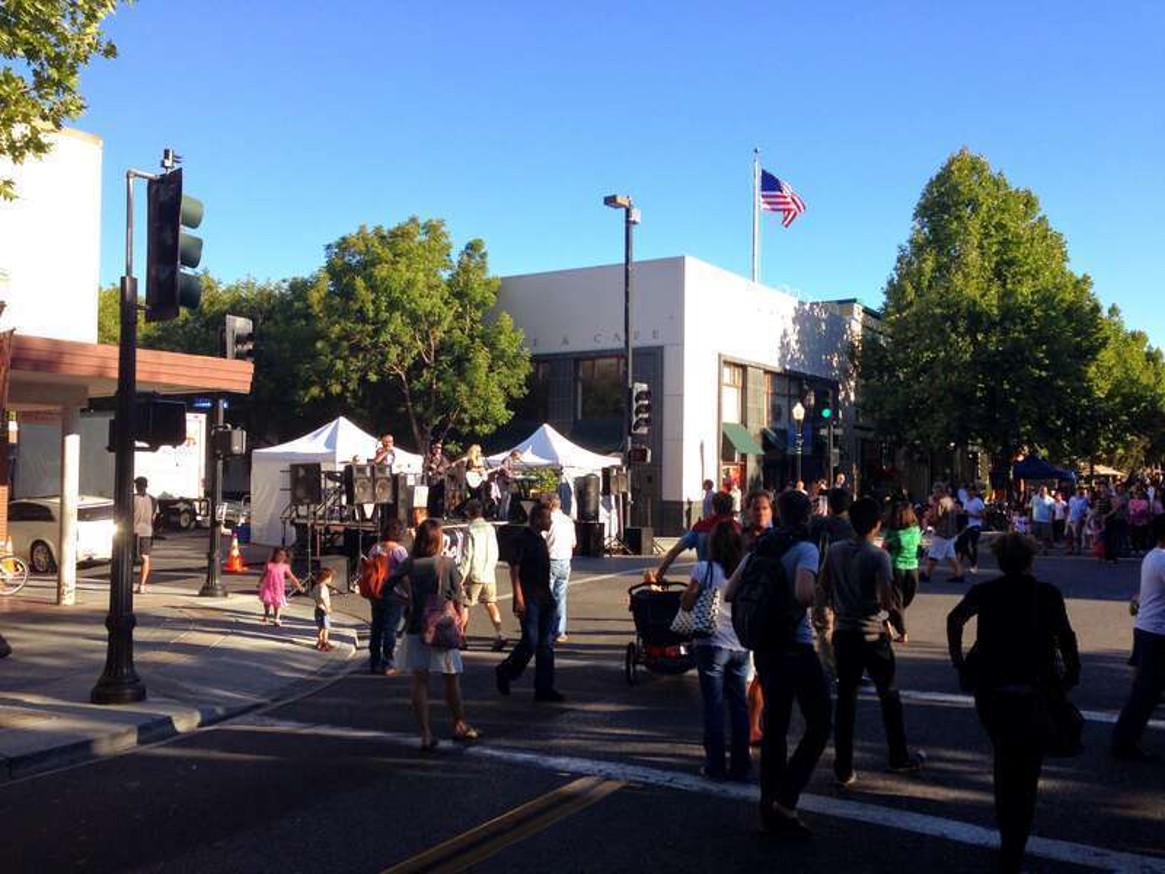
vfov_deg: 42.9
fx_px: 1111
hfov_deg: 55.4
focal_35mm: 33
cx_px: 582
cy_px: 437
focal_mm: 4.12
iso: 50
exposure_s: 1/809
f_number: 2.4
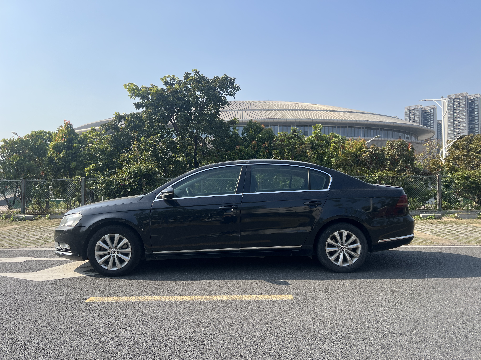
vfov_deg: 53.1
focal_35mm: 26
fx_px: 361
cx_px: 240
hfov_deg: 67.3
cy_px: 180
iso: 50
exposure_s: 1/3165
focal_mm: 5.7
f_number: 1.5
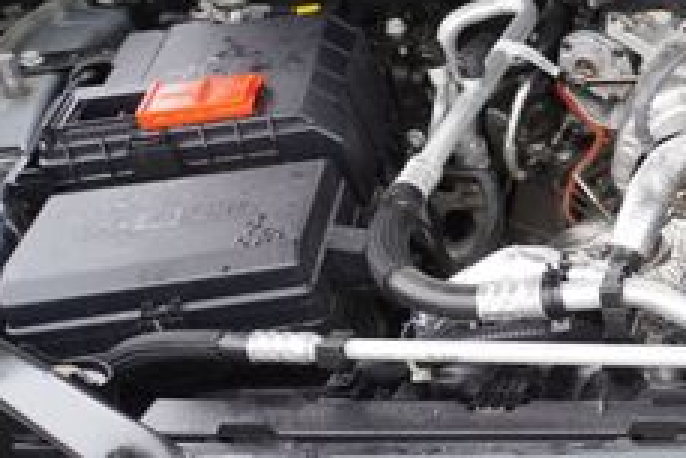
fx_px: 1277
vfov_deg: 20.3
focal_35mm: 67
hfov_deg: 25.0
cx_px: 950
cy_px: 189
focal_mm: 16
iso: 125
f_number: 4
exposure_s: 1/60
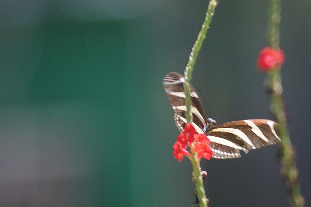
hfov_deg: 4.6
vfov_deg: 3.0
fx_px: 3884
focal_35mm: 450
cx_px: 156
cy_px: 104
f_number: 5.6
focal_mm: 300
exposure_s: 1/500
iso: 1600
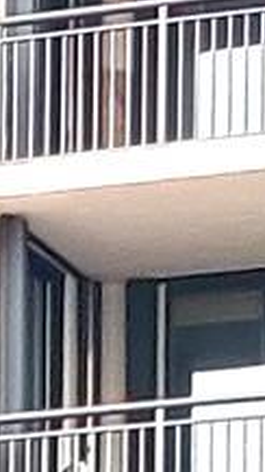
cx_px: -558
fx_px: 2512
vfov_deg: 9.2
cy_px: 1262
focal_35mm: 201
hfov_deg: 5.6
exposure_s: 1/50
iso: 160
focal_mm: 4.25
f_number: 1.7
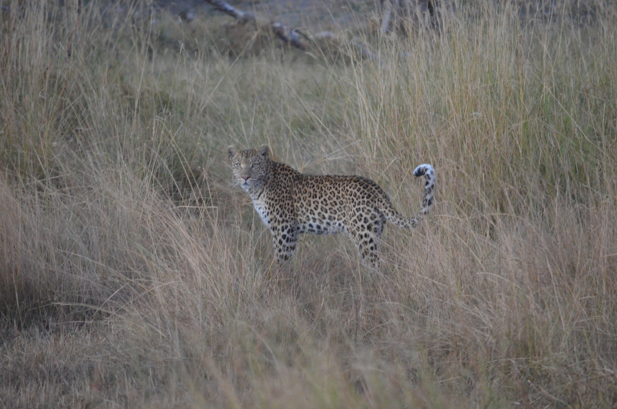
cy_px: 204
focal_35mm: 450
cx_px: 308
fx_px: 7697
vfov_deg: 3.0
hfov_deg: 4.6
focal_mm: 300
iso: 3200
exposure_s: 1/50
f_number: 5.6
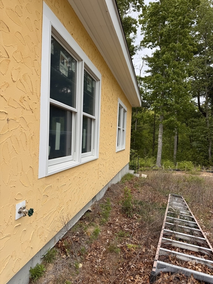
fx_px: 197
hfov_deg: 56.8
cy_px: 142
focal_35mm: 24
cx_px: 106
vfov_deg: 71.6
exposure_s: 1/1456
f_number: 1.78
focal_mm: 6.76
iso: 80
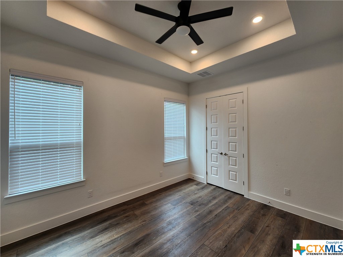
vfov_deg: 89.9
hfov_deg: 106.2
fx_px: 129
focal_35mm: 13
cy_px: 128
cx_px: 172
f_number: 2.2
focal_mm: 2.2
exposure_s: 1/60
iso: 64
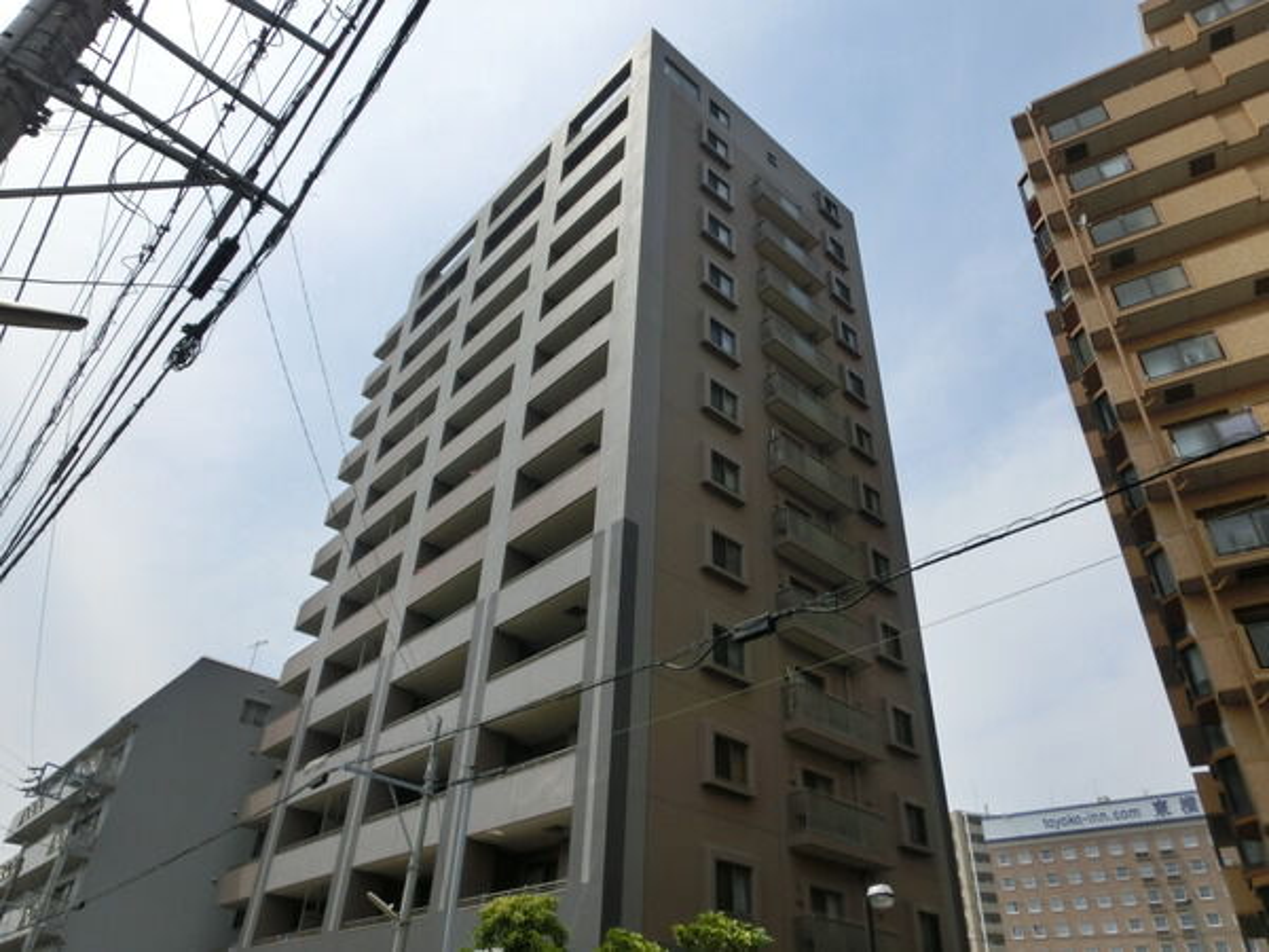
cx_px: 634
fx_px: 880
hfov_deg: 71.6
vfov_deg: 56.8
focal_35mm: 24
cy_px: 476
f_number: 3
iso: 80
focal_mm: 4.24
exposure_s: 1/2500
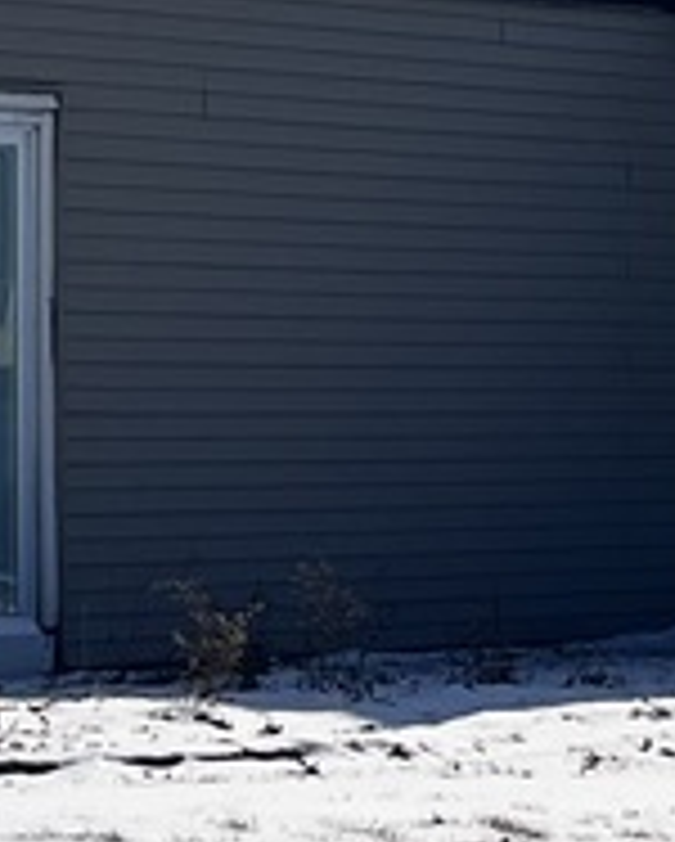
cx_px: 68
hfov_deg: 7.9
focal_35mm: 195
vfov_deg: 9.9
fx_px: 4862
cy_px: 477
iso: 50
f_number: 1.5
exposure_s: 1/14286
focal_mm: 5.7
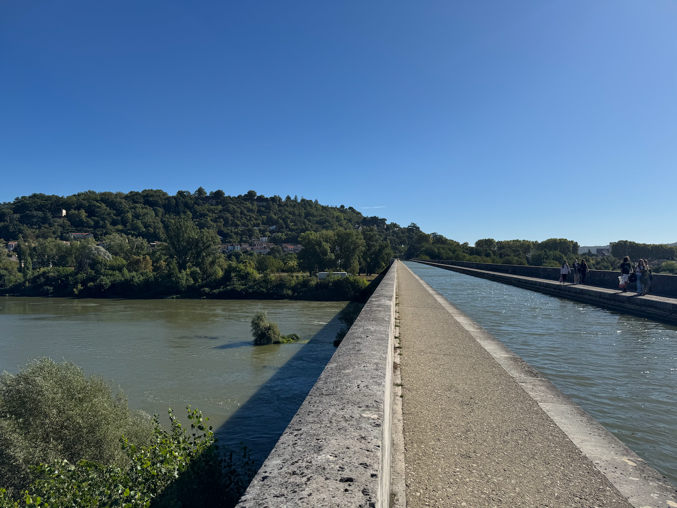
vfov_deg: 56.8
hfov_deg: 71.6
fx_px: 469
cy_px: 254
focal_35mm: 24
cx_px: 338
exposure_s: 1/7937
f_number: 1.78
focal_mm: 6.76
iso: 80
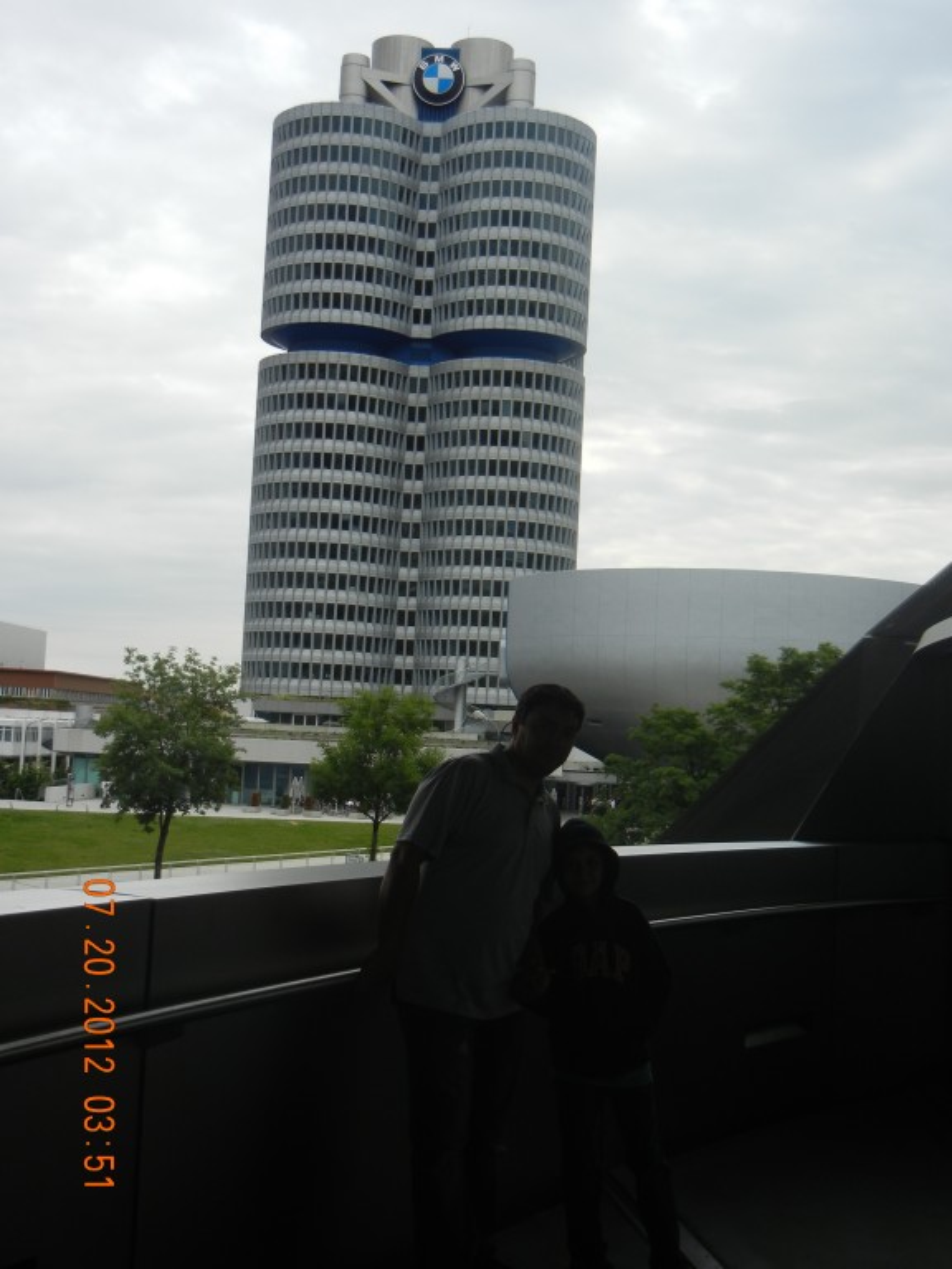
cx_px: 476
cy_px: 634
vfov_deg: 42.1
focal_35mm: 45
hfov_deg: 32.2
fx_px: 1650
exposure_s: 1/294
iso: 160
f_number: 7.6
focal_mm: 8.1
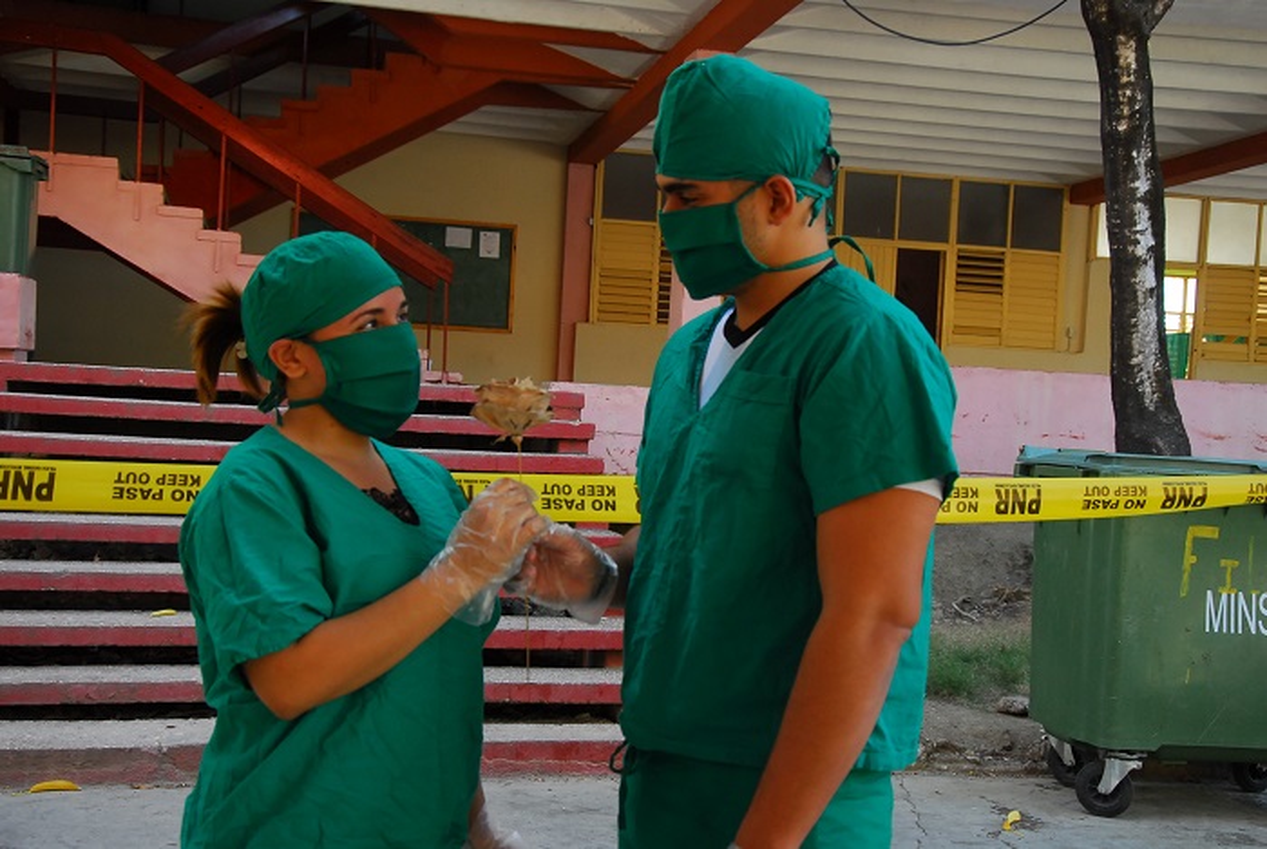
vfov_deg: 30.0
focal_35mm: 45
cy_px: 424
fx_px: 1586
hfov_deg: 43.5
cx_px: 634
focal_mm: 30
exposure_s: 1/100
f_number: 5
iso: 400
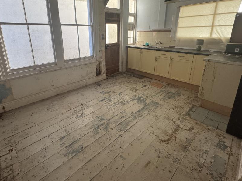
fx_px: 126
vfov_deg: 70.2
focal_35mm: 18
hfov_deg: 87.3
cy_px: 66
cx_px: 106
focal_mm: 2.22
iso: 250
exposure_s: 1/99
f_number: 2.2
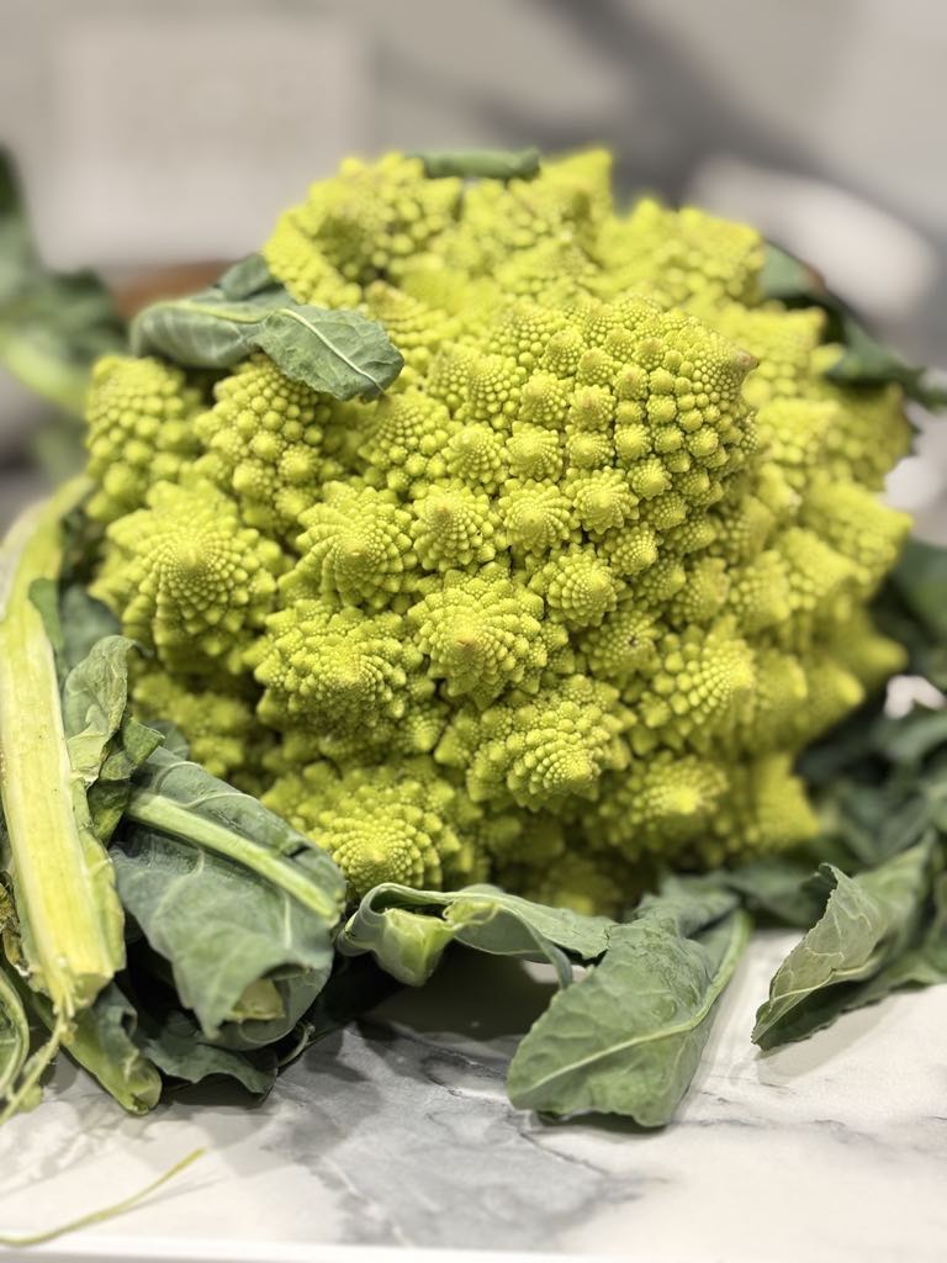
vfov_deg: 36.8
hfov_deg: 28.0
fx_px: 1897
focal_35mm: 52
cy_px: 632
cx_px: 474
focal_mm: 5.96
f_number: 1.6
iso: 125
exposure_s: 1/50
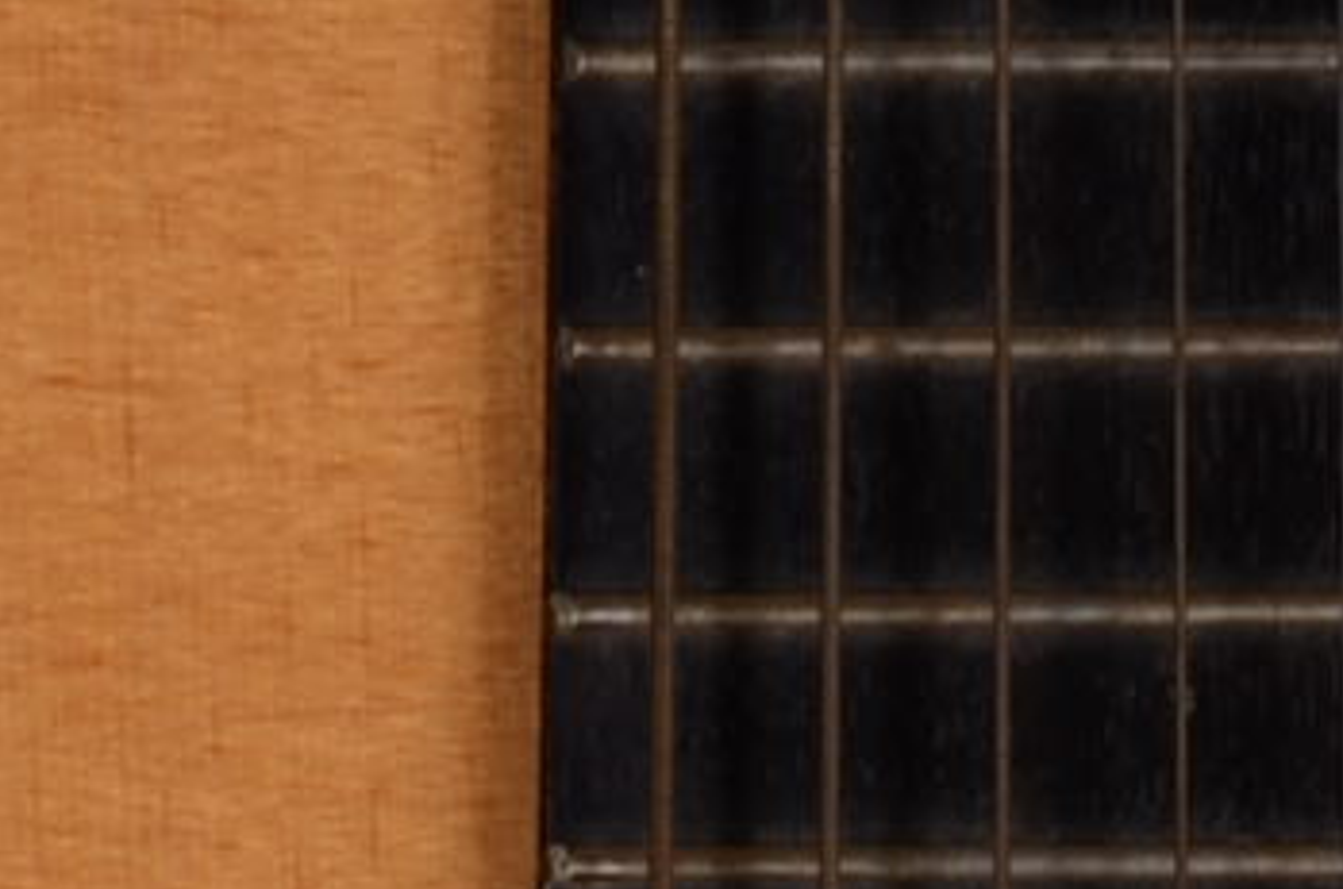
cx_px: 1197
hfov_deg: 4.6
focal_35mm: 445
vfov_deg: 3.0
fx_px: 16563
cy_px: 2636
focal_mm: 42
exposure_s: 1/100
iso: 125
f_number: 16
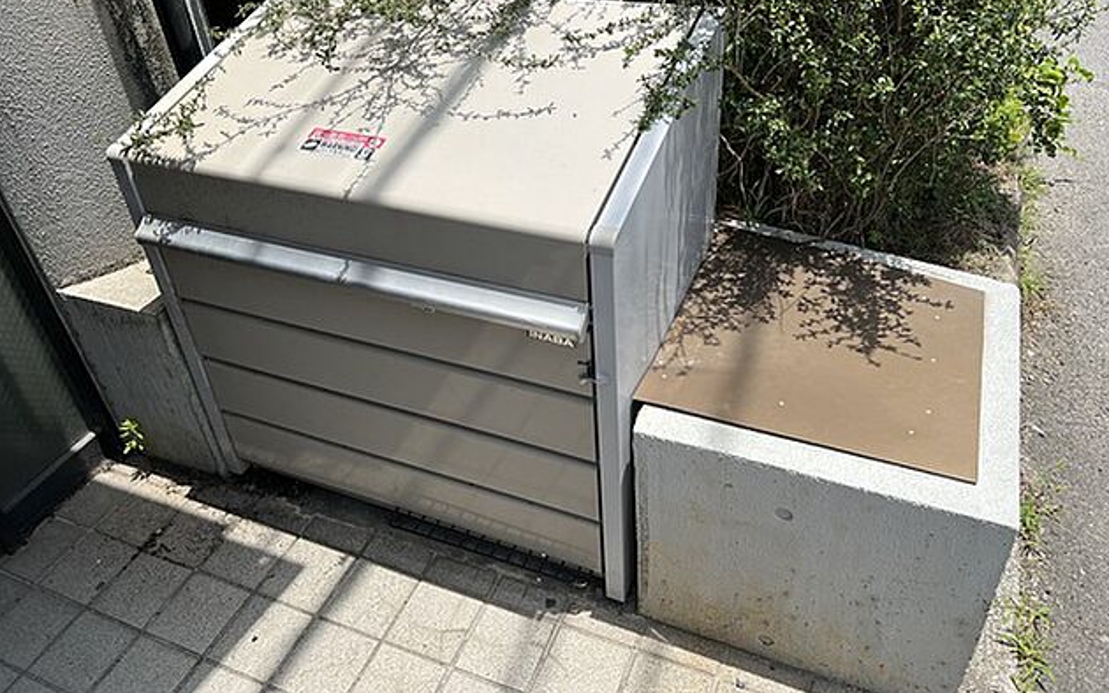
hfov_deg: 66.5
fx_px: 846
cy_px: 288
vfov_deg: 44.4
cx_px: 549
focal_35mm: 28
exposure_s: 1/3968
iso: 50
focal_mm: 5.7
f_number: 1.5
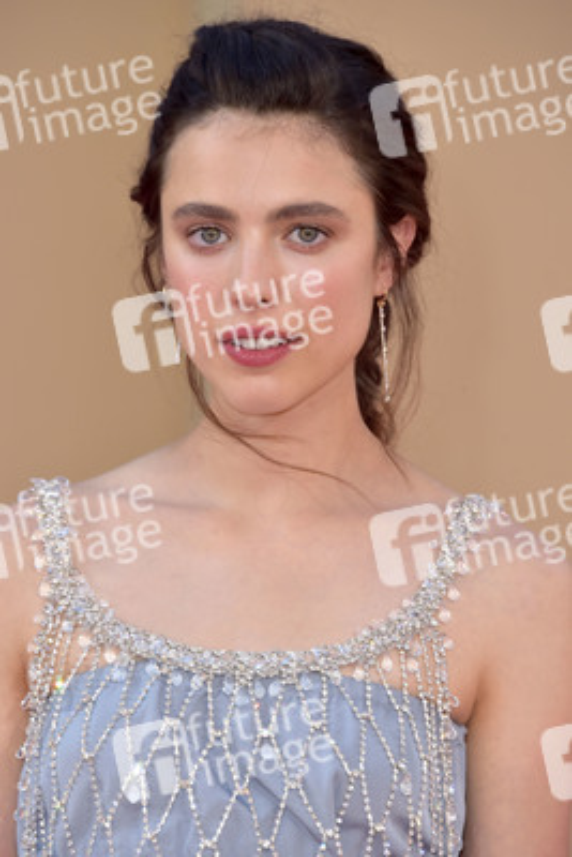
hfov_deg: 6.5
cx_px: 286
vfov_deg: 9.8
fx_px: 5000
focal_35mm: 210
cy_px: 428
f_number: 7.1
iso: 400
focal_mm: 210
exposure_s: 1/250
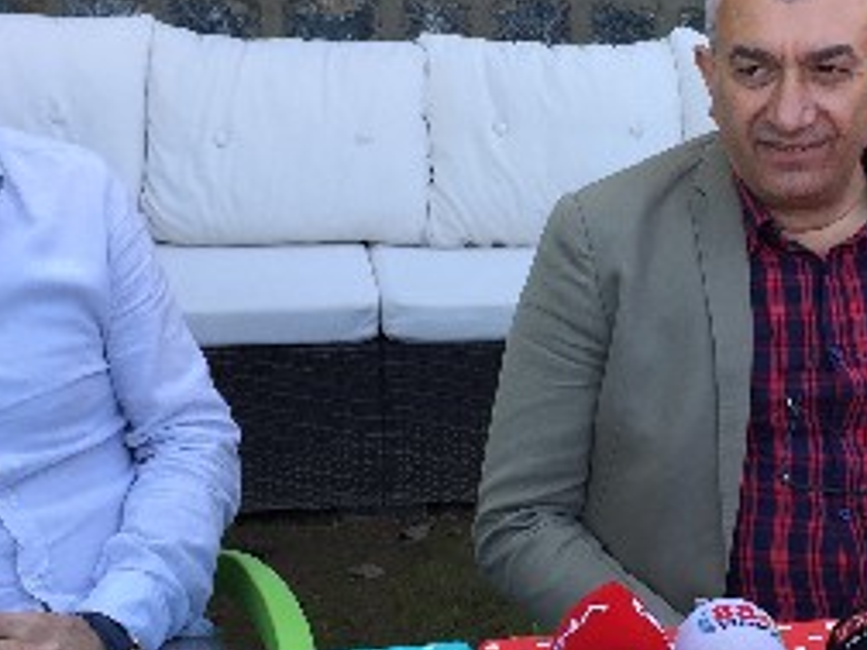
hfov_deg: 25.0
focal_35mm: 77
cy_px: 382
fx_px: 1929
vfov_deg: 19.1
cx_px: 681
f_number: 2.2
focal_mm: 4.15
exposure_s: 1/146
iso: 32
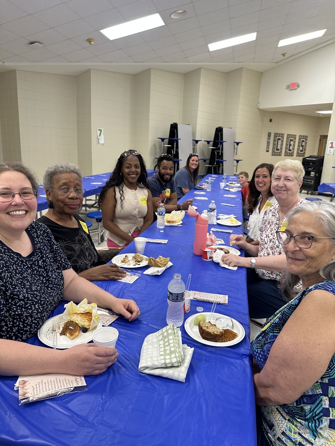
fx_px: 310
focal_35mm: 24
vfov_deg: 71.6
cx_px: 168
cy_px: 223
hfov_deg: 56.8
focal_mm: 6.86
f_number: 1.78
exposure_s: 1/120
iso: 200
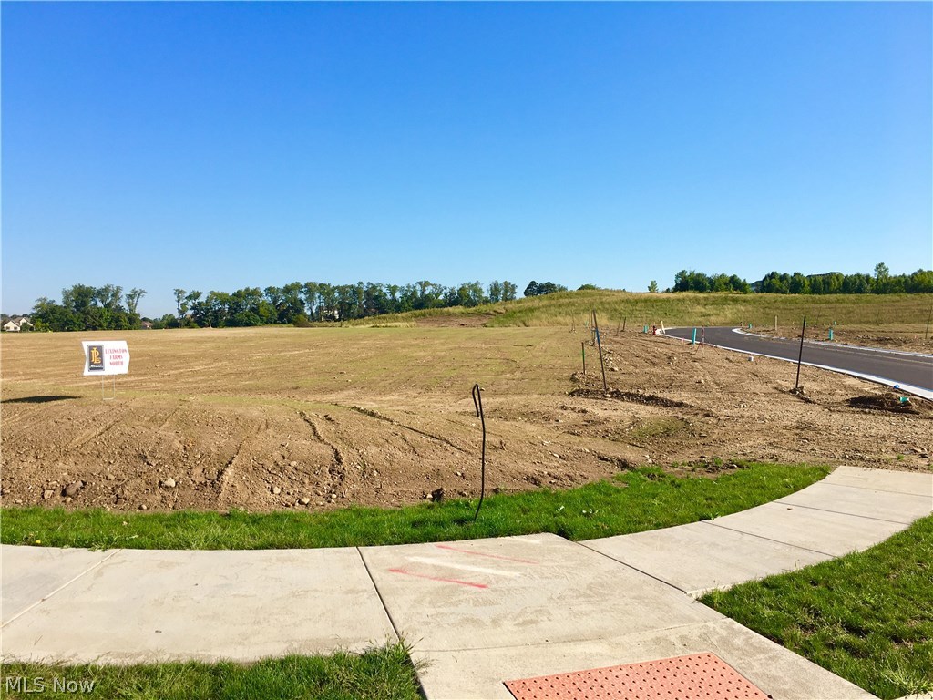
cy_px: 350
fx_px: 782
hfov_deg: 61.7
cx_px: 466
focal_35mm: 29
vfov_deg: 48.2
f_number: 2.2
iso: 25
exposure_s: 1/1451
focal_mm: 4.15
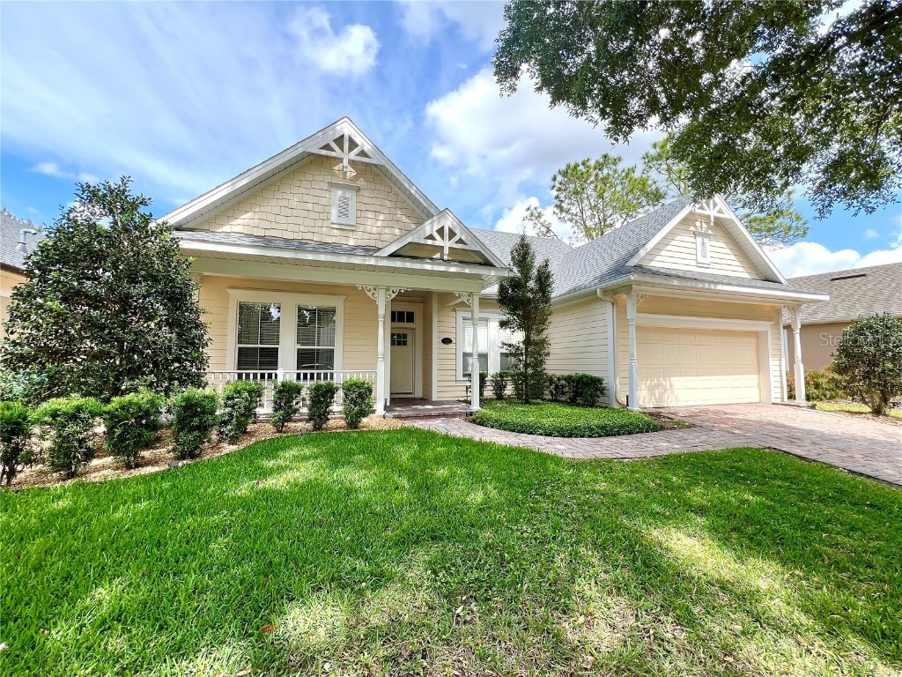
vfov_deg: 89.9
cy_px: 338
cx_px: 451
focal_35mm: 13
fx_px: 339
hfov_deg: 106.2
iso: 32
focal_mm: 1.57
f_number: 1.8
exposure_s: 1/416
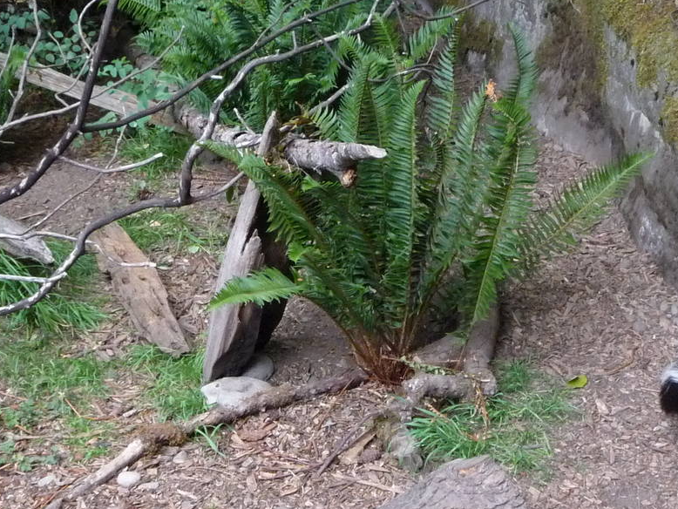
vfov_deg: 19.6
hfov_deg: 26.3
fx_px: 1450
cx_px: 322
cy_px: 444
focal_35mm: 74
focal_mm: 6
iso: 400
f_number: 3.7
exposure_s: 1/100
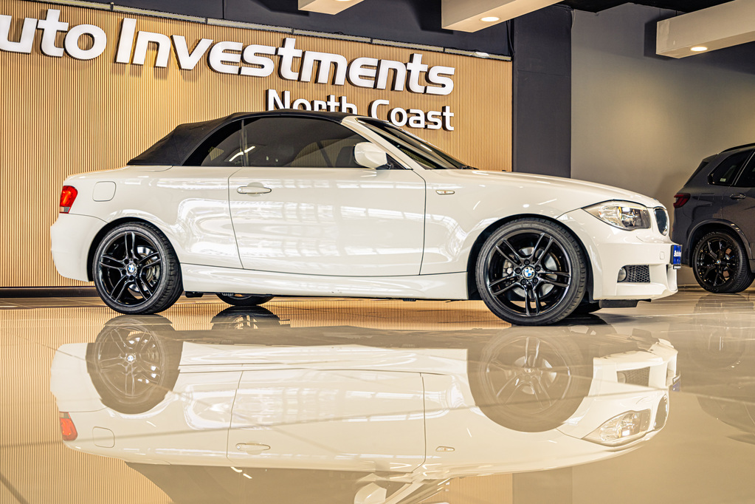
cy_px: 252
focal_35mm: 46
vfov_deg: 29.2
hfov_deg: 42.7
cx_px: 378
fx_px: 965
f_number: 3.5
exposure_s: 1/160
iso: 250
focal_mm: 46
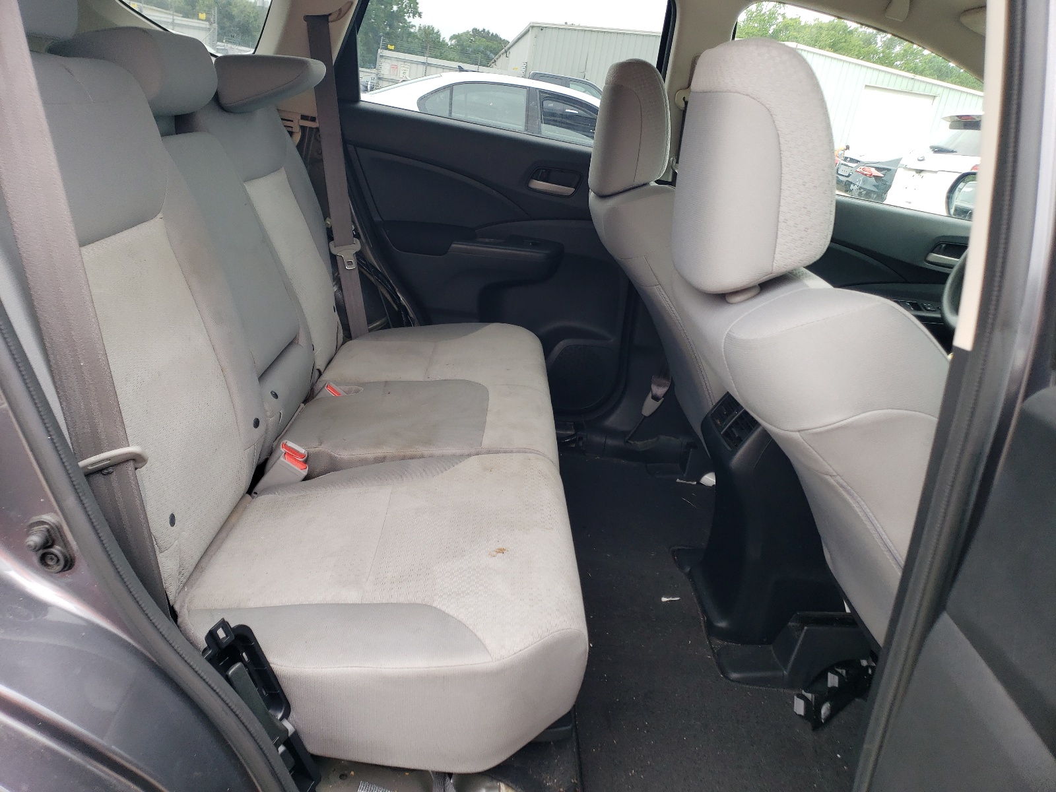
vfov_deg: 53.1
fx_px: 793
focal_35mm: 26
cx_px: 528
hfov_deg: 67.3
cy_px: 396
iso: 50
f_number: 1.5
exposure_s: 1/213
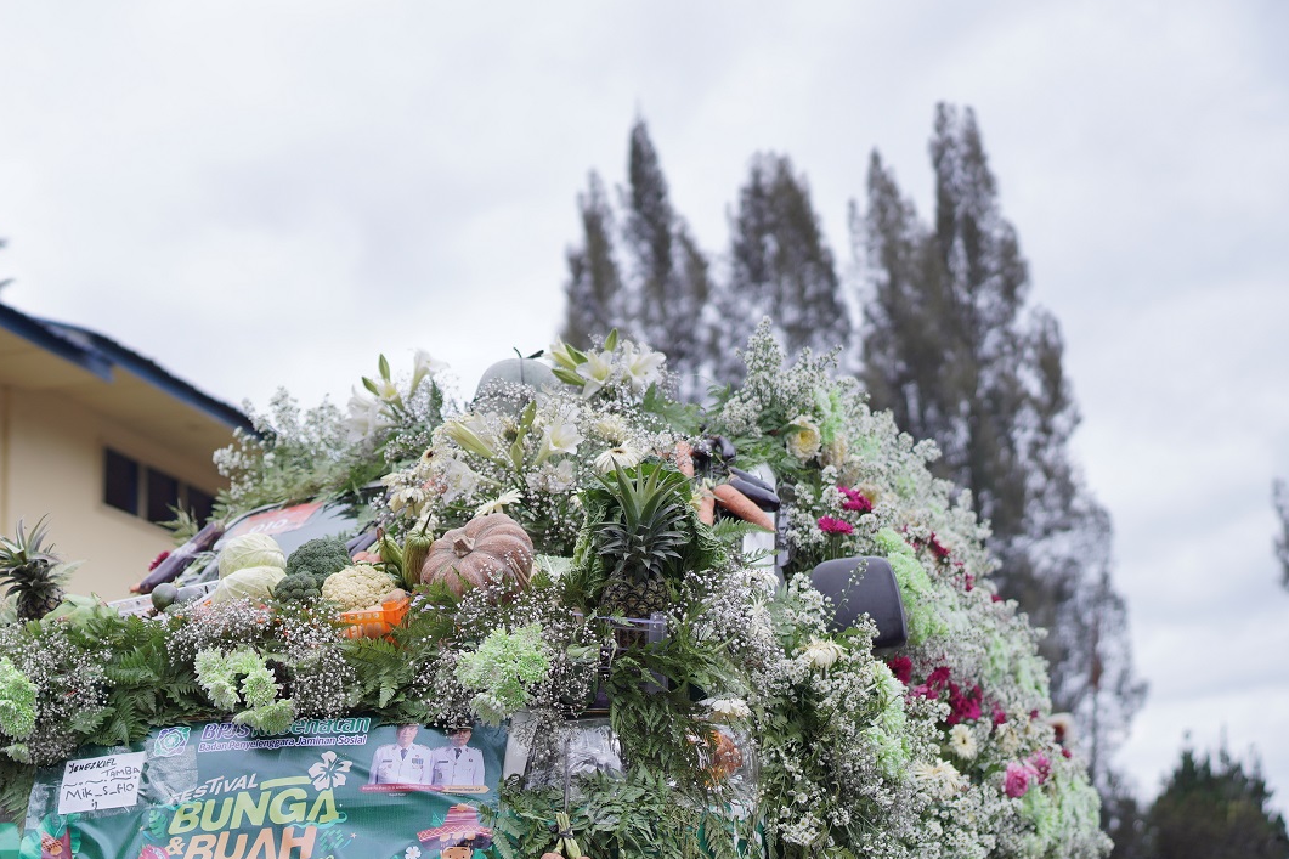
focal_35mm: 66
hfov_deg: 30.0
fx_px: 2363
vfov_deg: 20.5
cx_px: 326
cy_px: 604
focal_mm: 35
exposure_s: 1/3200
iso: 100
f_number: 1.6
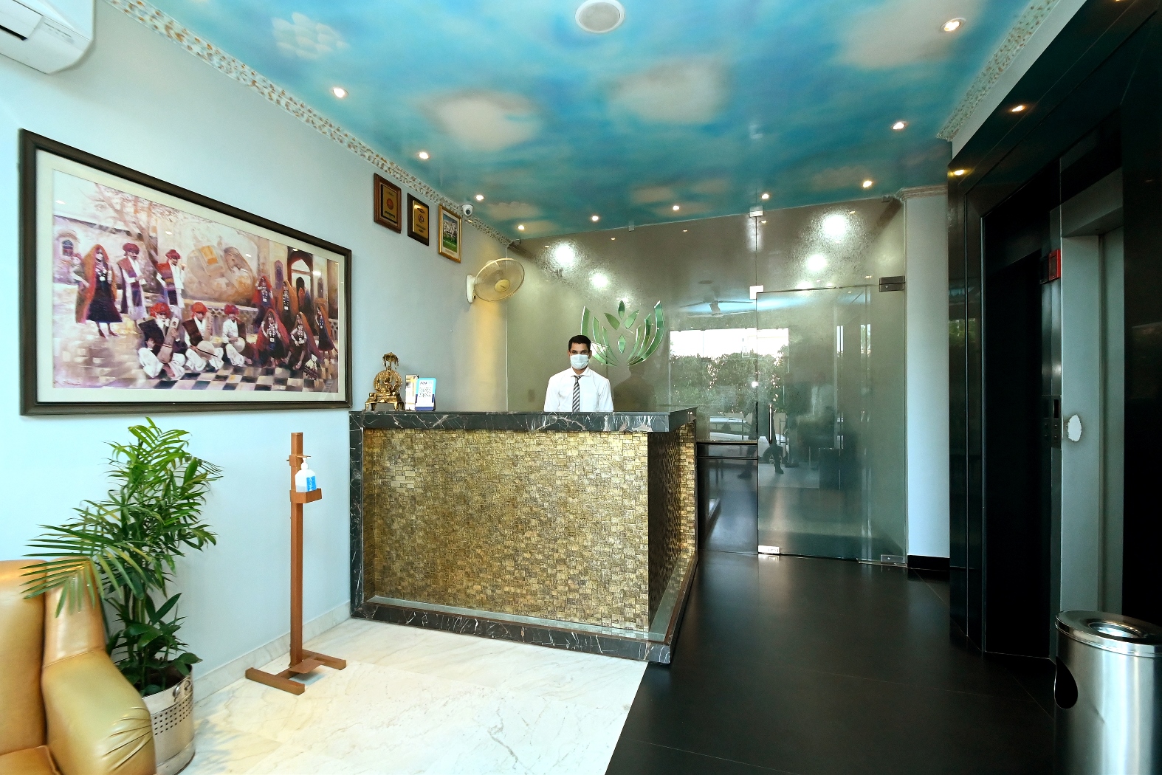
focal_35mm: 15
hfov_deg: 100.4
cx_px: 581
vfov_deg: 77.3
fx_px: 484
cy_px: 388
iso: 2500
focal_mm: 10
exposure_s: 1/125
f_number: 5.6
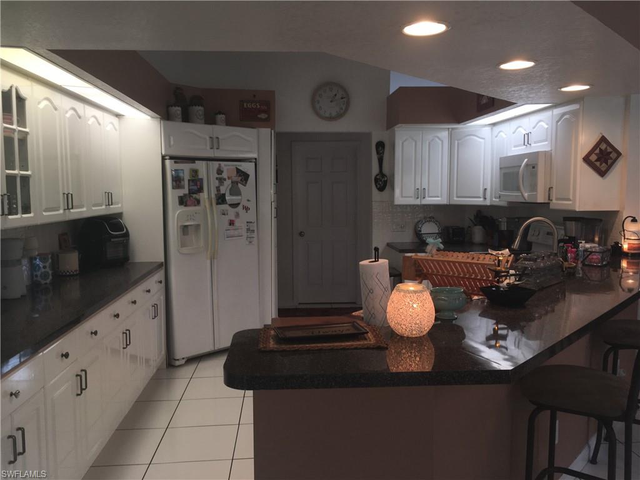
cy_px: 240
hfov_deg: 61.7
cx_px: 320
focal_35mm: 29
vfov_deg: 48.2
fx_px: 536
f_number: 2.2
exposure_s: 1/45
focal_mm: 4.15
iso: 25
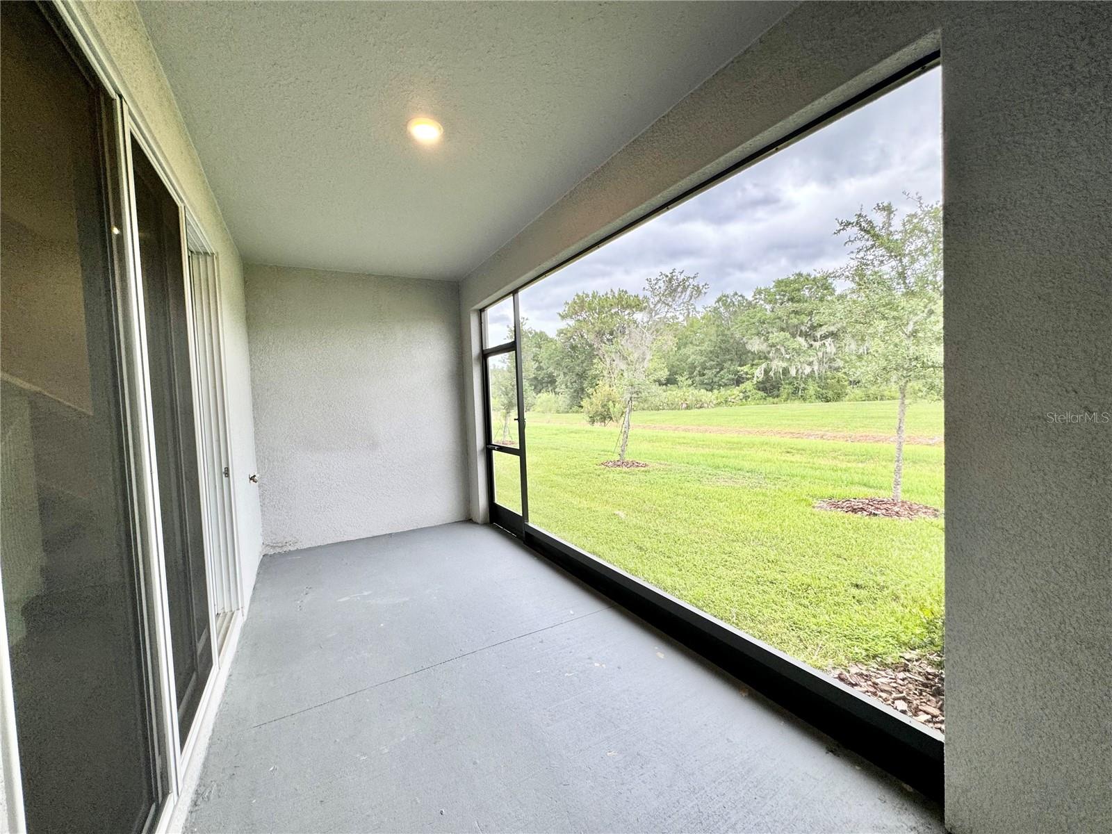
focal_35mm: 14
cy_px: 417
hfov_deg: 102.1
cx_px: 556
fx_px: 450
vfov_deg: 85.7
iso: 64
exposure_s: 1/120
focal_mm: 2.22
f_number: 2.2
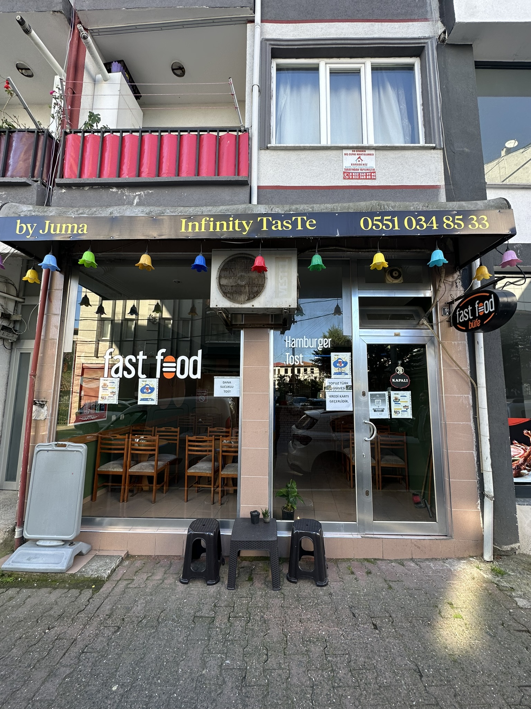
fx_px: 286
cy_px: 354
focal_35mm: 14
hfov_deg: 85.7
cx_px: 266
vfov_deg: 102.1
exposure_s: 1/142
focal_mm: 2.22
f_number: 2.2
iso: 40
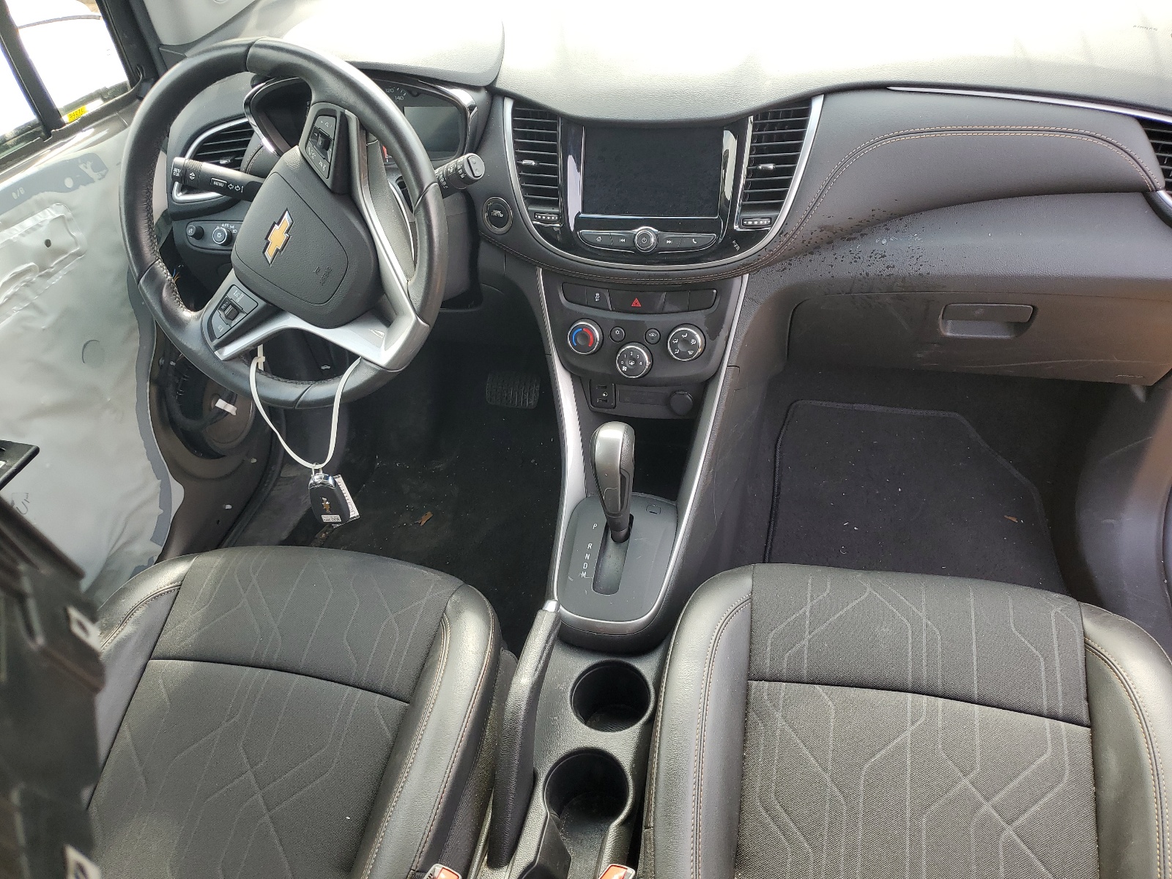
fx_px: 880
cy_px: 440
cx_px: 586
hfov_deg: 67.3
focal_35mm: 26
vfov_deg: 53.1
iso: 50
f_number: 1.5
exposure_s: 1/167
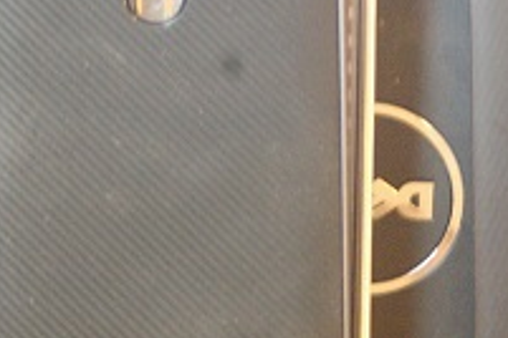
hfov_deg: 9.4
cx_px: 341
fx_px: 3078
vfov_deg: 6.3
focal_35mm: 218
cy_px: 185
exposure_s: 1/6
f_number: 6.7
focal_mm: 65
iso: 3200
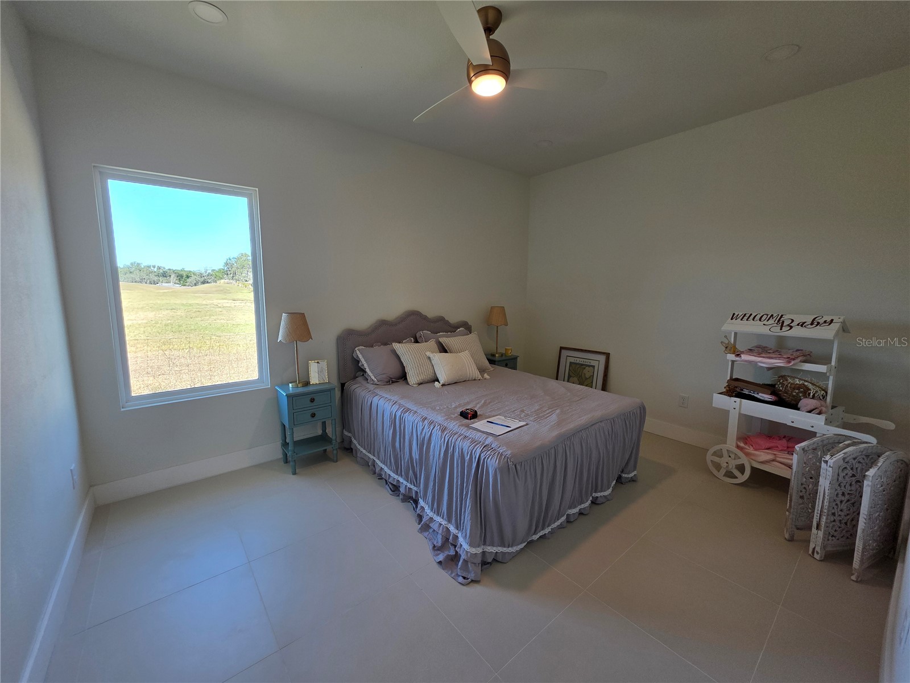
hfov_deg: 106.2
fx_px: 342
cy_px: 342
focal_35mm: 13
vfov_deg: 89.9
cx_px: 455
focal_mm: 2.2
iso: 50
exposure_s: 1/120
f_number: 1.9
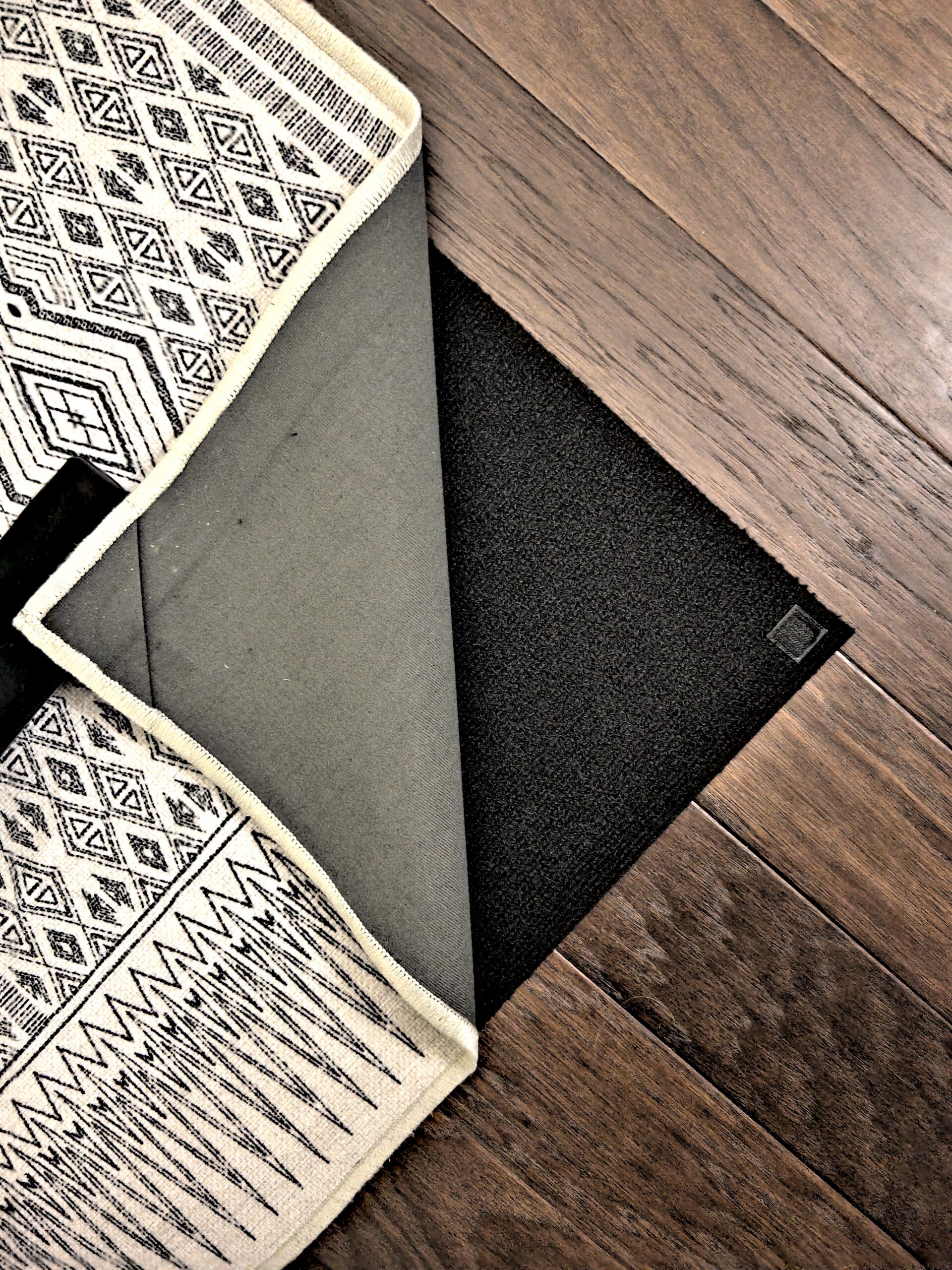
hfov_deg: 53.1
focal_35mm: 26
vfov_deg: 67.3
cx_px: 476
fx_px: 953
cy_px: 635
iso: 640
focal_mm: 5.7
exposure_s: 1/33
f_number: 1.5
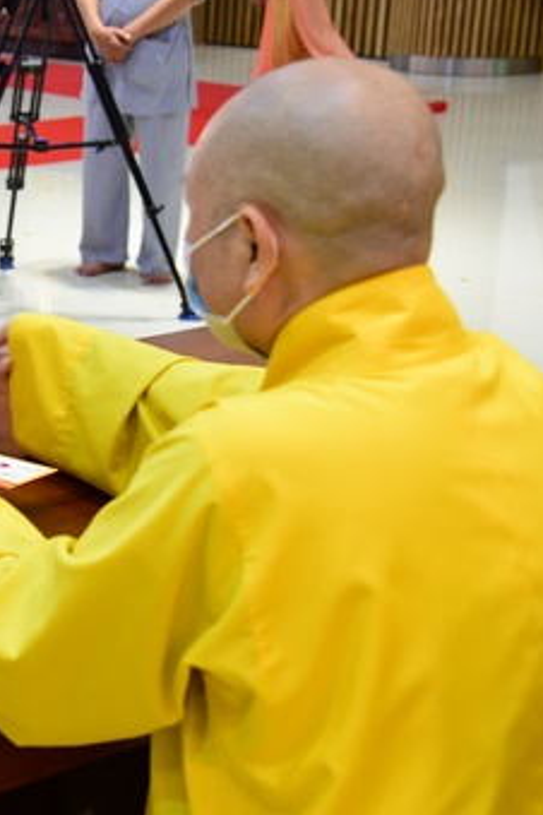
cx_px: -199
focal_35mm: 73
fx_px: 1651
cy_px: 337
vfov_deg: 27.7
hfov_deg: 17.3
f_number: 4.5
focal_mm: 38
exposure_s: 1/50
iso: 800
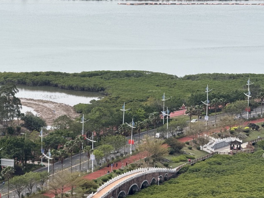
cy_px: 76
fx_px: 1509
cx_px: 50
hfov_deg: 10.0
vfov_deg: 7.5
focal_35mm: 198
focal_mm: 15.66
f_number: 2.8
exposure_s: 1/1167
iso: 50
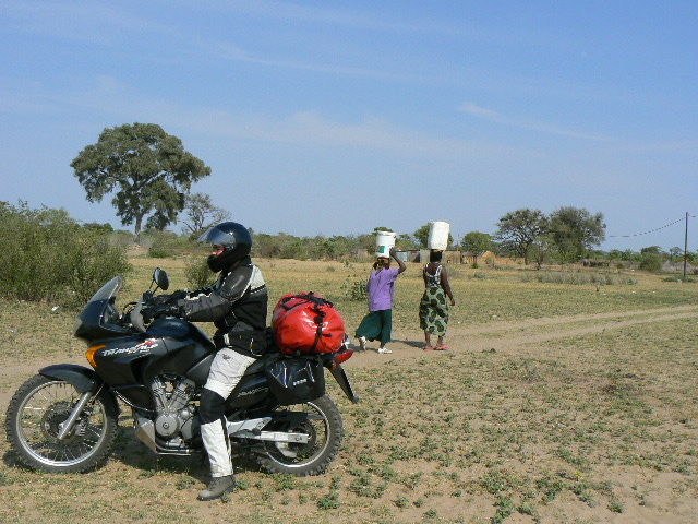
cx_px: 349
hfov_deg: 51.4
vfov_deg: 39.7
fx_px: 726
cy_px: 262
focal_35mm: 36
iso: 80
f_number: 7.1
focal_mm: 6
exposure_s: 1/500
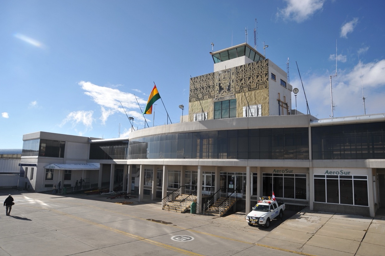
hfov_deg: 71.5
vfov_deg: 51.2
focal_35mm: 25
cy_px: 130
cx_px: 193
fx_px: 267
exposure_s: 1/400
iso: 200
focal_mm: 24
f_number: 10
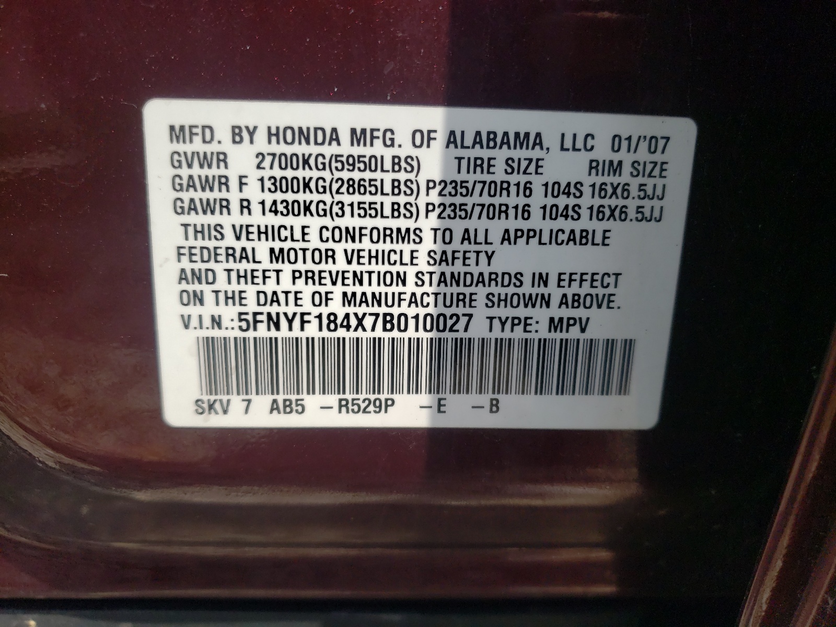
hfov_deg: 67.3
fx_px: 628
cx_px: 418
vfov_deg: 53.1
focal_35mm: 26
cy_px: 314
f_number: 1.5
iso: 50
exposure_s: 1/2500
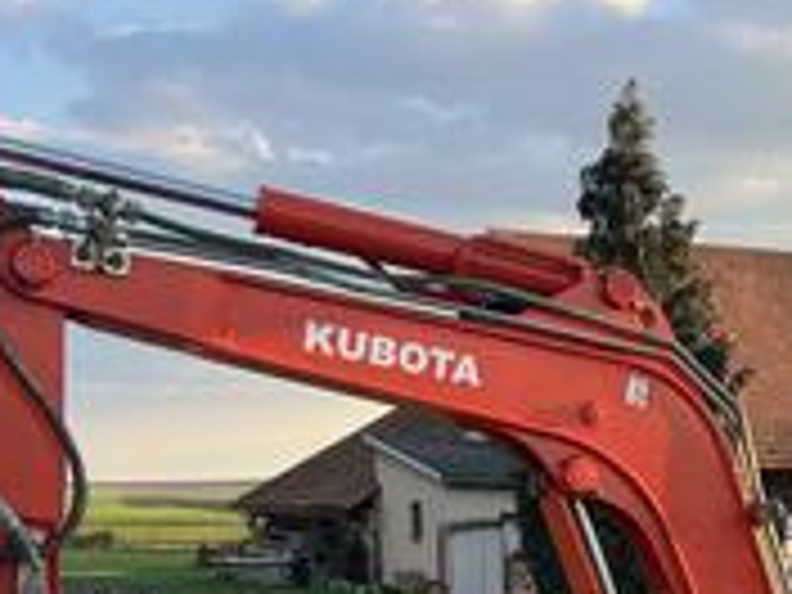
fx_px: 1922
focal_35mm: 84
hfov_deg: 22.4
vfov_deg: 16.5
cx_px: 801
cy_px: 788
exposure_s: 1/733
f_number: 1.5
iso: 50
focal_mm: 5.7
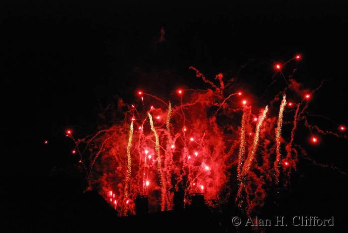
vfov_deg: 9.6
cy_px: 116
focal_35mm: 142
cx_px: 174
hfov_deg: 14.4
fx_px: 1379
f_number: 5.3
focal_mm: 95
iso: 1600
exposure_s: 1/30
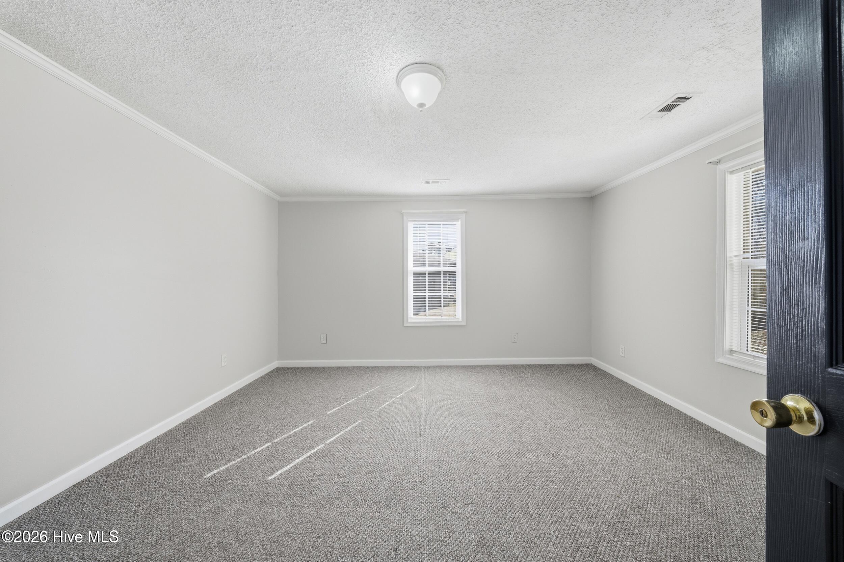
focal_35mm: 12
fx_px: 281
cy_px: 281
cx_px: 422
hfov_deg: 112.6
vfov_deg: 90.0
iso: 250
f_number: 8
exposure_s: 1/160
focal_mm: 12
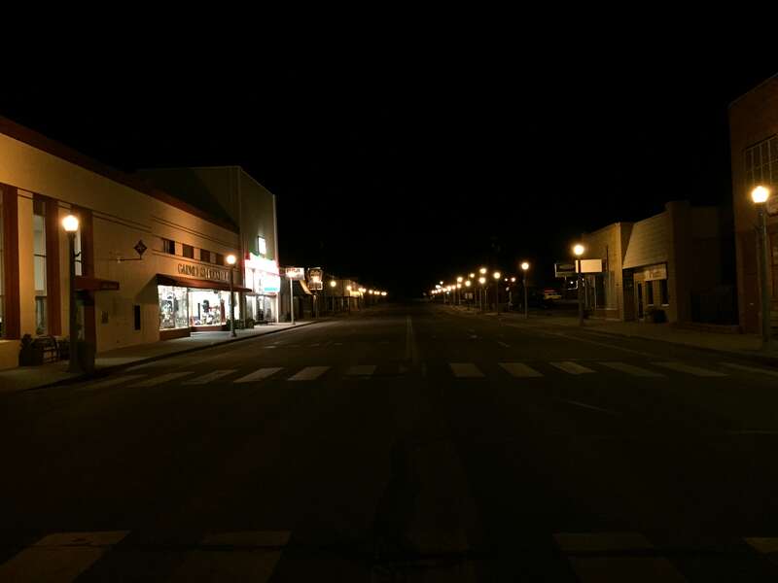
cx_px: 389
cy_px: 292
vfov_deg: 48.2
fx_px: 652
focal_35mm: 29
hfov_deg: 61.7
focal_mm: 4.15
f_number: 2.2
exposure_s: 1/20
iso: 250
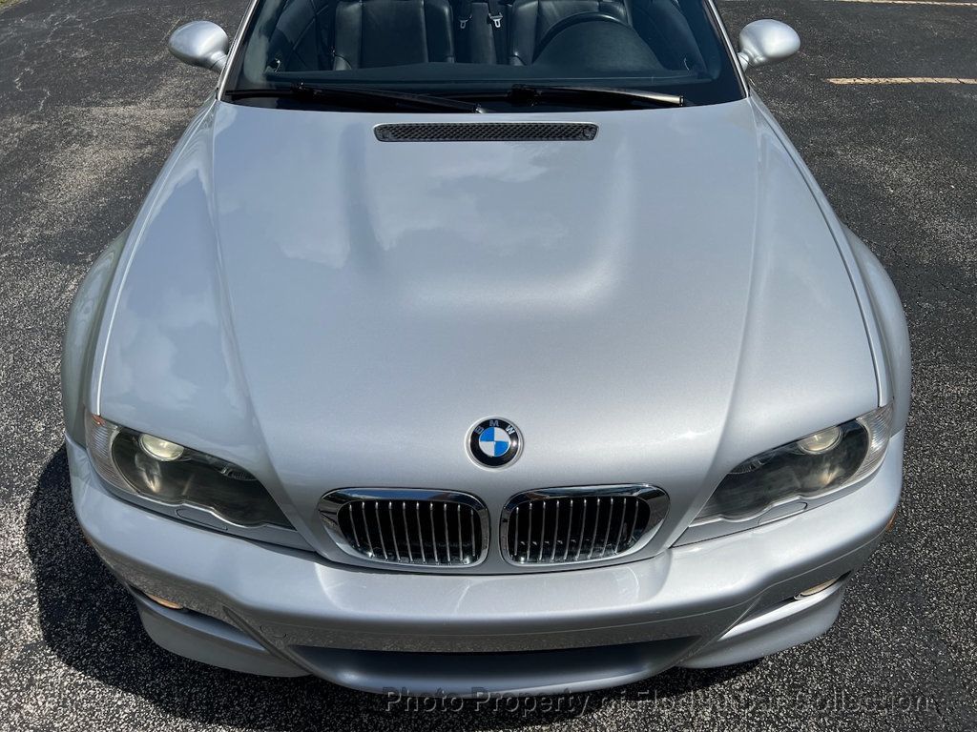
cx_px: 488
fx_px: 734
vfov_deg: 53.1
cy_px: 366
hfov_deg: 67.3
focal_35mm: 26
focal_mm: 5.7
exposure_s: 1/14286
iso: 50
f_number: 1.5
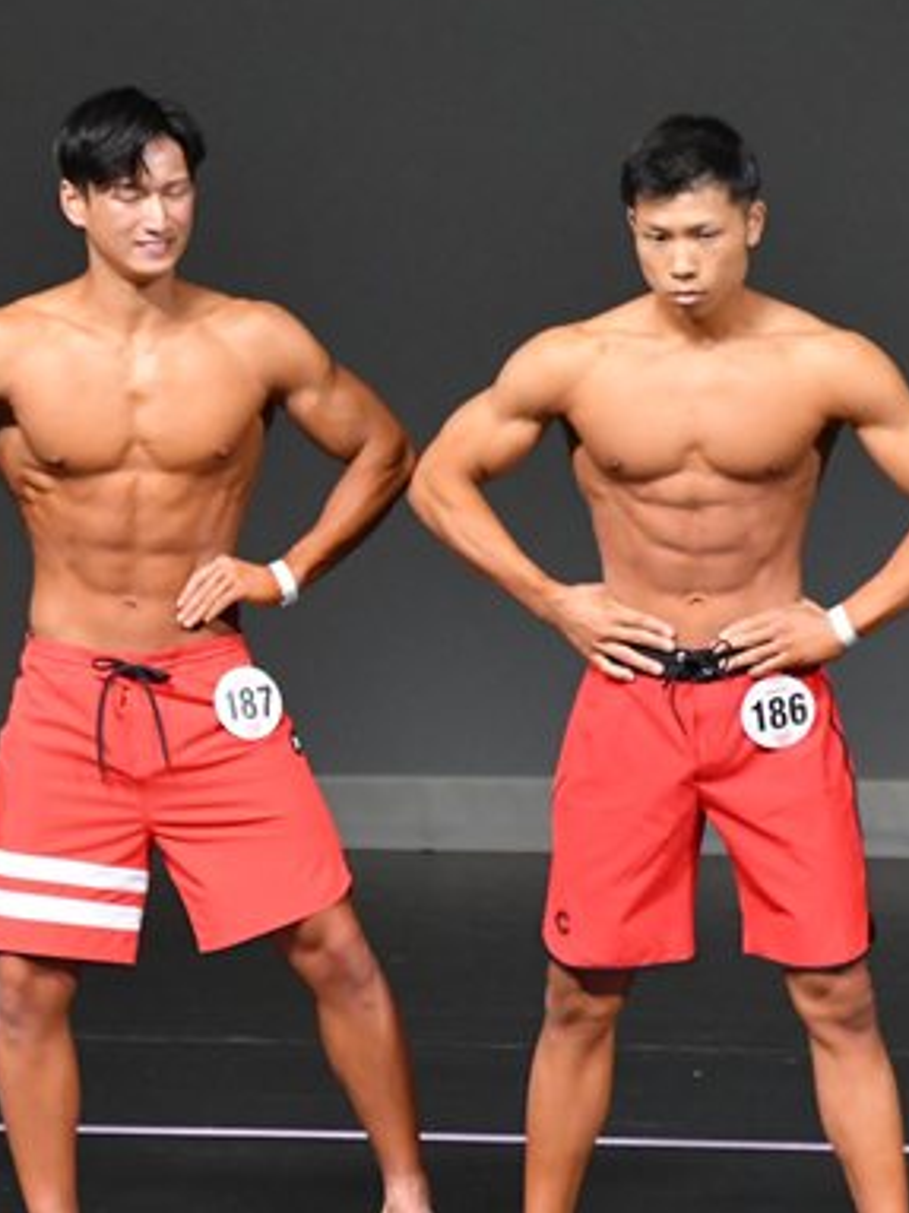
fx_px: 21475
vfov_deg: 3.2
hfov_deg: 2.4
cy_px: 716
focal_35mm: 613
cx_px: -55
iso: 5000
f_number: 5.6
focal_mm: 210
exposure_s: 1/400
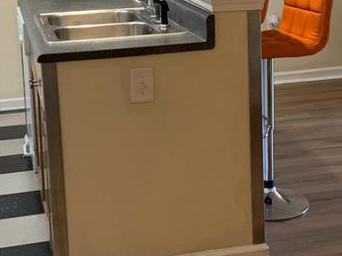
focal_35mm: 77
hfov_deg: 25.3
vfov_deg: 18.9
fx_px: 760
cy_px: 45
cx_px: 209
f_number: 1.8
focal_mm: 4.25
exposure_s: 1/60
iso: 250
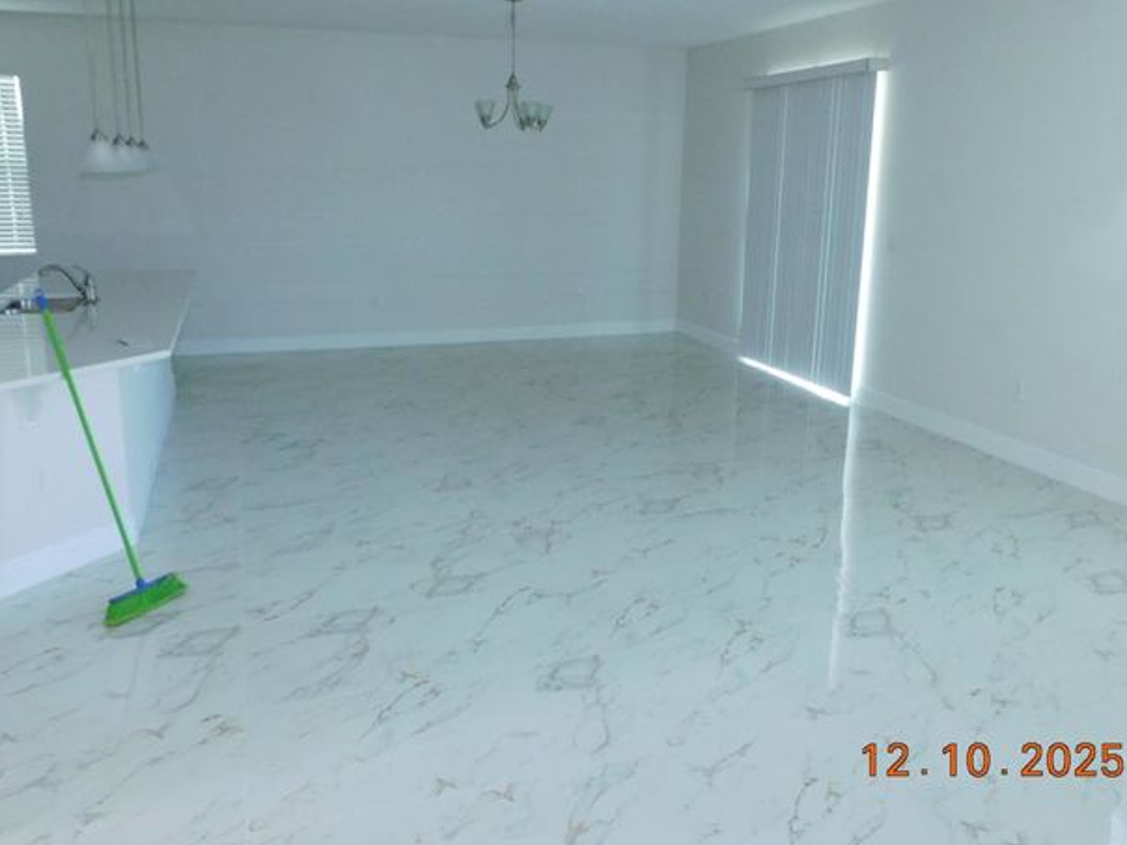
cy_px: 371
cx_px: 550
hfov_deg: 63.4
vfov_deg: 49.6
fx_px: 912
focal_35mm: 28
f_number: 3.3
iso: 400
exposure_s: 1/40
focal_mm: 4.3
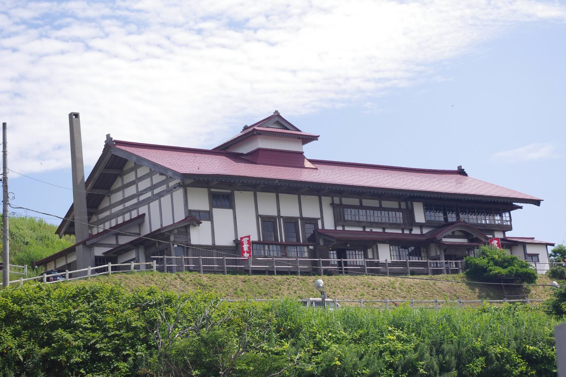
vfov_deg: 16.7
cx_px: 283
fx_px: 1289
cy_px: 188
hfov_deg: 24.8
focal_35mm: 82
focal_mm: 55
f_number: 8
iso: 200
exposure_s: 1/400
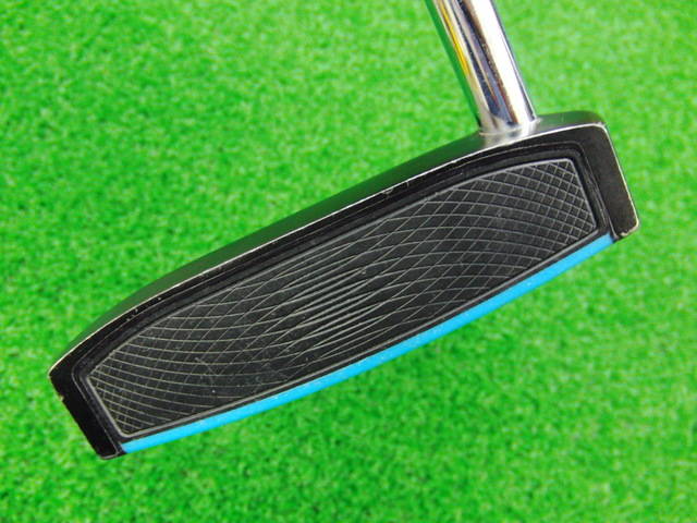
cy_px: 262
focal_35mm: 37
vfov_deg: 38.7
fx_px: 745
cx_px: 348
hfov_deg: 50.1
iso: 400
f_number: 3.6
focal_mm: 6.42
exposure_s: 1/15
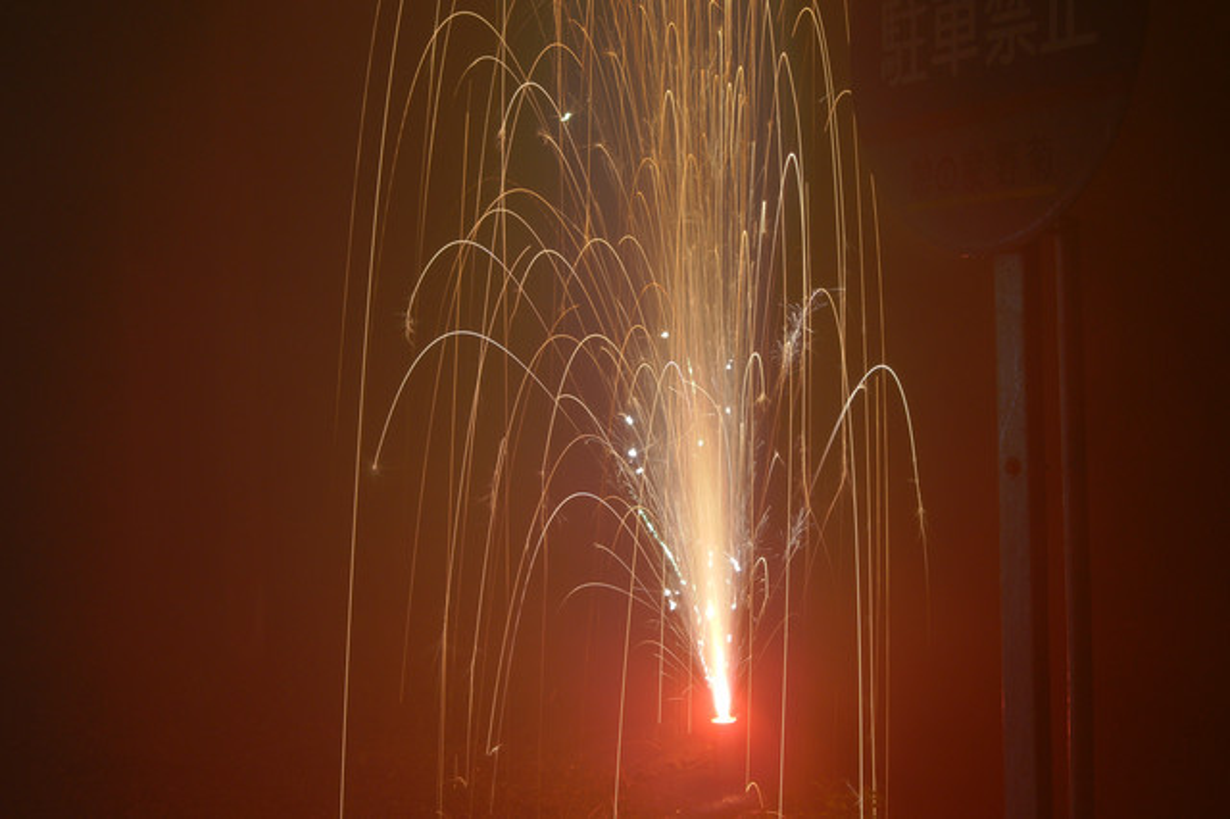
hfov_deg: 33.4
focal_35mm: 60
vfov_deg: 22.6
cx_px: 615
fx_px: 2049
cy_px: 410
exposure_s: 3
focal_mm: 40
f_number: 13
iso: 200
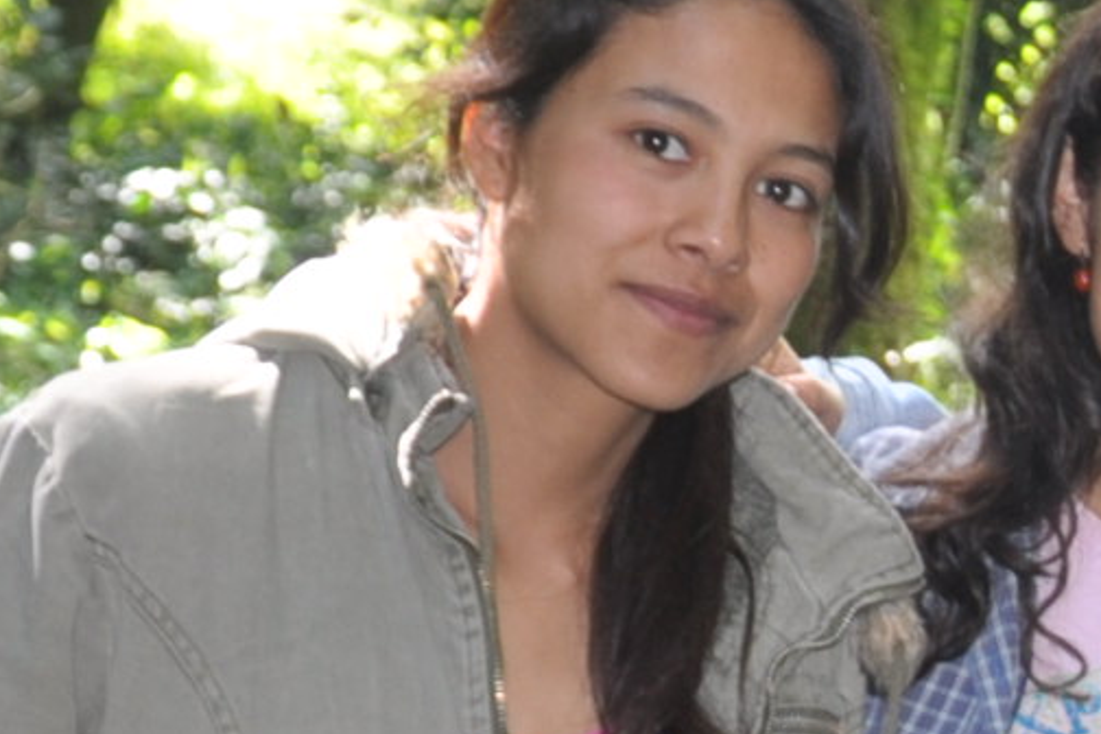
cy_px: 1280
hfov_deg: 8.2
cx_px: 2272
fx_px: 7315
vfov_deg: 5.7
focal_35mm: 239
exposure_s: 1/50
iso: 200
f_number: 4
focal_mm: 25
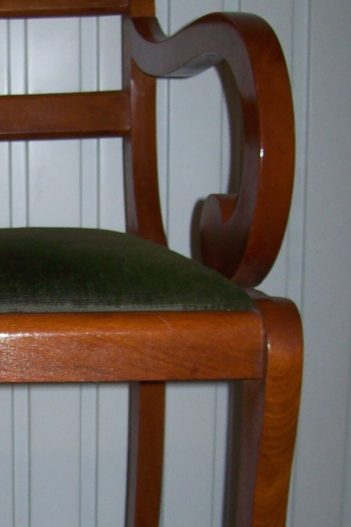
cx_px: -51
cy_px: 366
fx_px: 1228
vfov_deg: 24.0
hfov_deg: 15.7
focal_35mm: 84
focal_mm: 6
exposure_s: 1/64
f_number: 2.7
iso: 80
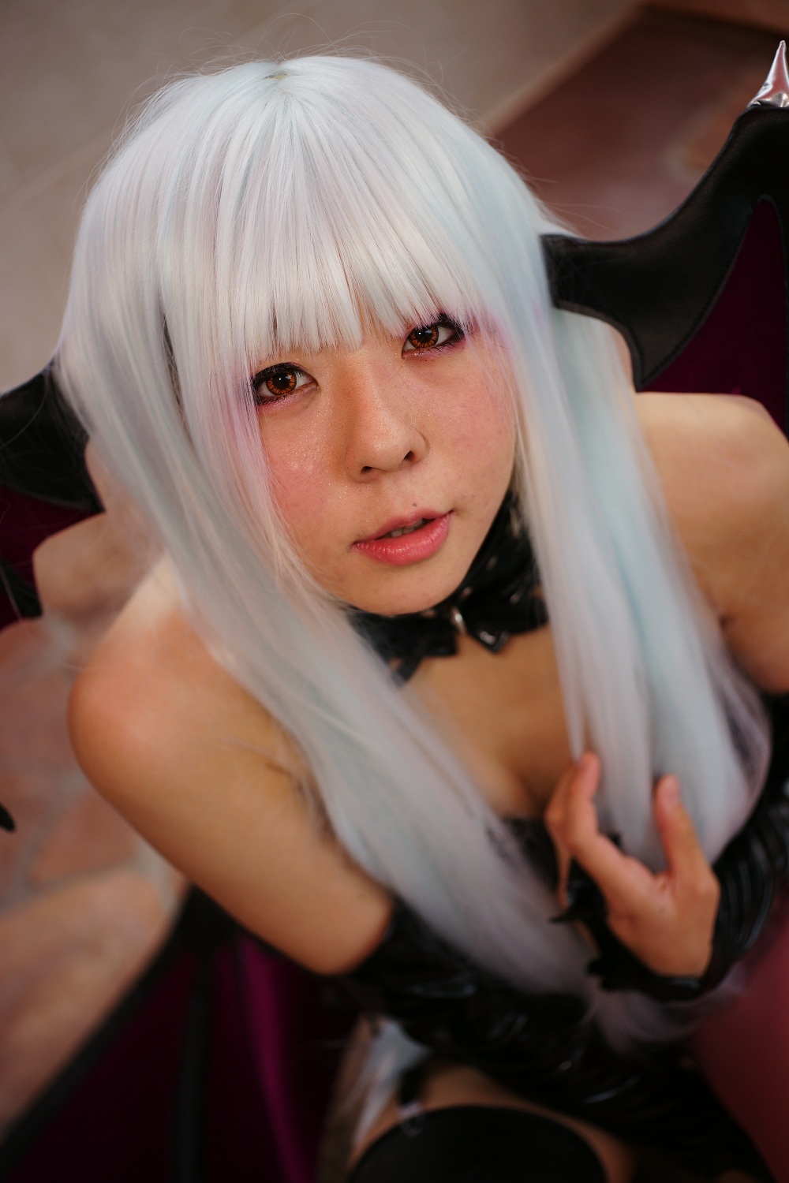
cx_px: 394
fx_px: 1644
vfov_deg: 39.6
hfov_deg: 27.0
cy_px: 592
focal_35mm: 50
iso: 200
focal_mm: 50
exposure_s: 1/500
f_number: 2.8
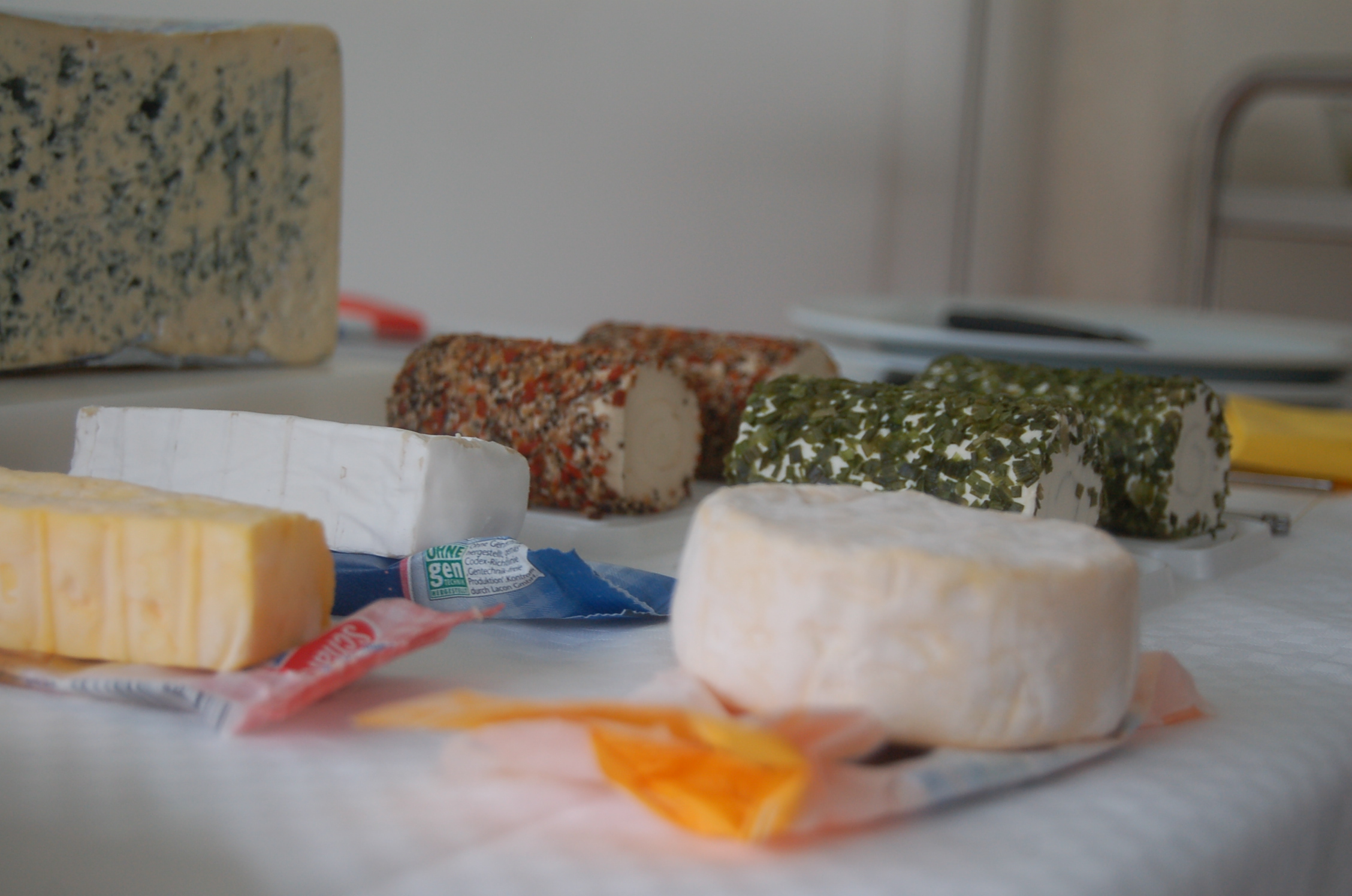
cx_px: 676
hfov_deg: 31.9
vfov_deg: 21.5
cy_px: 448
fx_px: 2362
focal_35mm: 63
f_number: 5.3
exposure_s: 1/100
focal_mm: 42
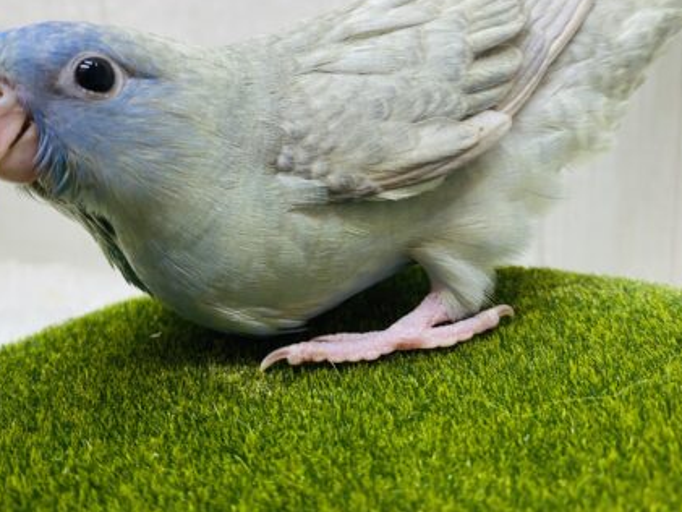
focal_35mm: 38
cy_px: 136
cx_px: 292
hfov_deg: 48.8
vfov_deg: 36.9
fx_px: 749
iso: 64
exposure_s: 1/50
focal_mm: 4.25
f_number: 1.8
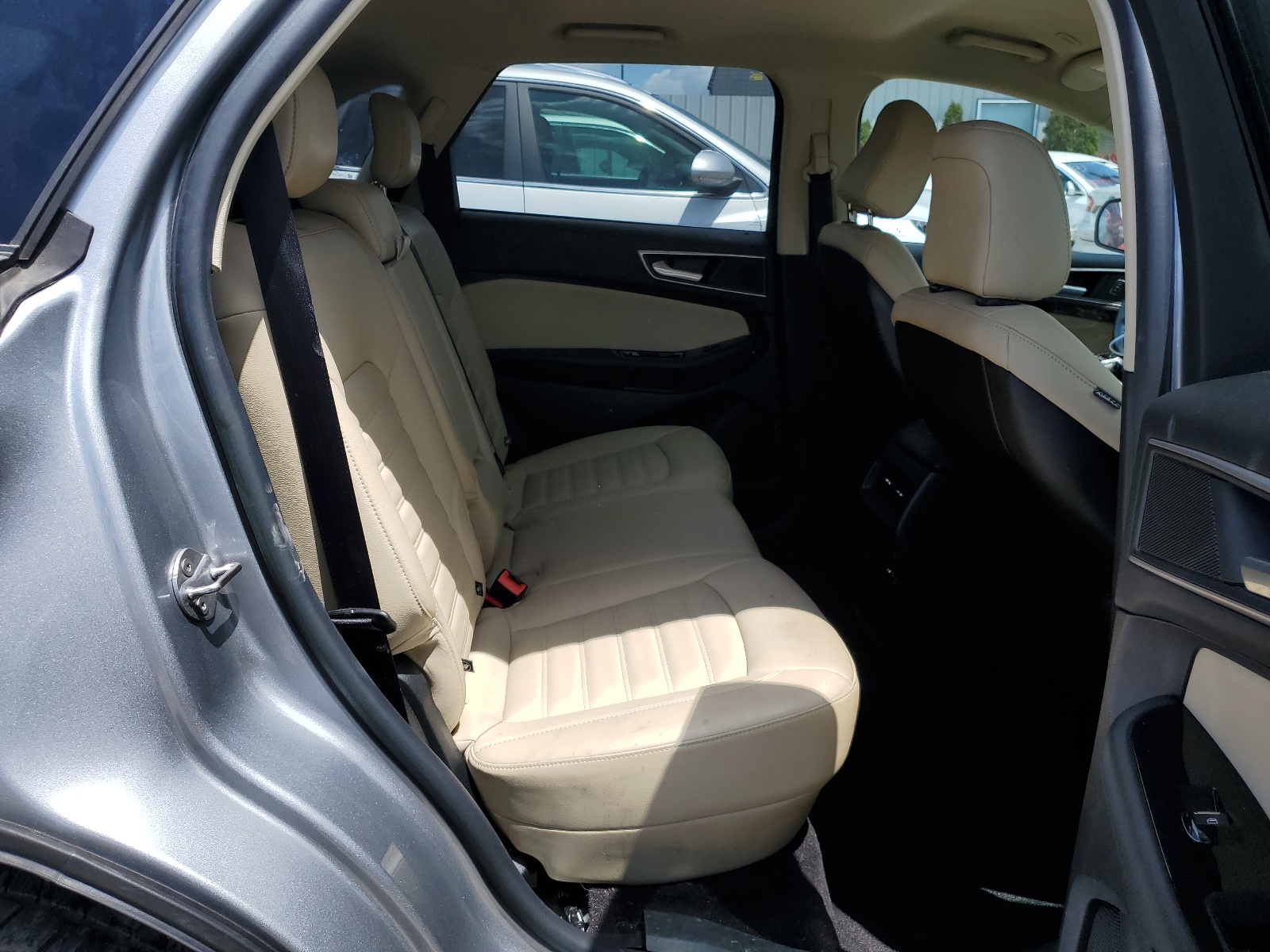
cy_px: 476
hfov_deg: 67.3
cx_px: 635
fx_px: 954
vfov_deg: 53.1
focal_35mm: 26
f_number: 1.5
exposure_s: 1/2000
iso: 50
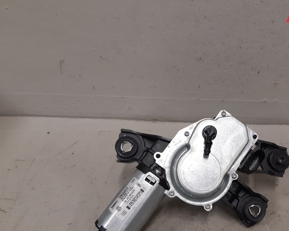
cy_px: 149
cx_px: 200
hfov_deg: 46.9
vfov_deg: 38.8
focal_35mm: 38
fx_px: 325
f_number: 1.7
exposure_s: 1/50
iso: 80
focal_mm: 3.93
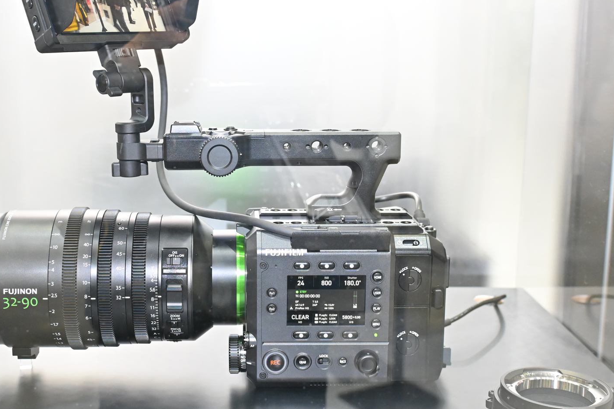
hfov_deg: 37.4
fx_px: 903
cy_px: 190
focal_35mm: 53
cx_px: 238
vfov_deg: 25.5
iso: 2000
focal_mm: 26
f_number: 4.5
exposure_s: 1/200
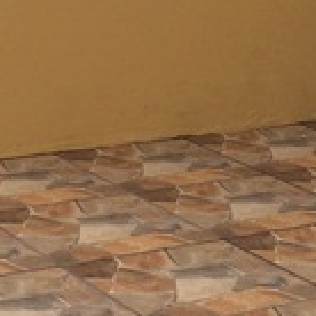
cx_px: 218
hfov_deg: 11.7
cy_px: 7
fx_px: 1539
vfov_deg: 11.6
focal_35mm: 149
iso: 32
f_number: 2.2
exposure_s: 1/604
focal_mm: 4.15
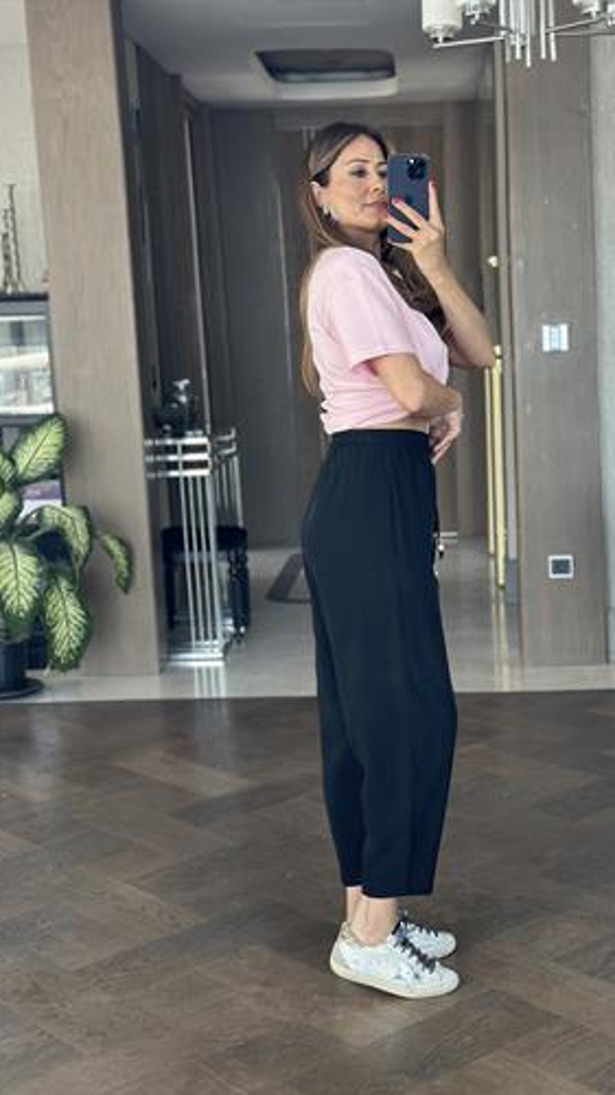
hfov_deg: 22.6
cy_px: 548
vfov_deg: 39.2
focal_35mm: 53
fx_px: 1538
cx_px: 383
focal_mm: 6.86
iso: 125
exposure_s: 1/83
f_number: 1.78
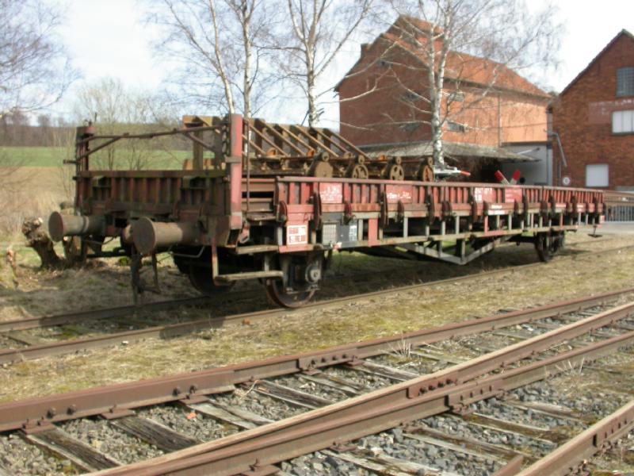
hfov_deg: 49.0
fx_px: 696
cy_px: 238
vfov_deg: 37.7
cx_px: 317
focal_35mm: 38
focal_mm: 7.85
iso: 100
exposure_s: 1/290
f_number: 5.3
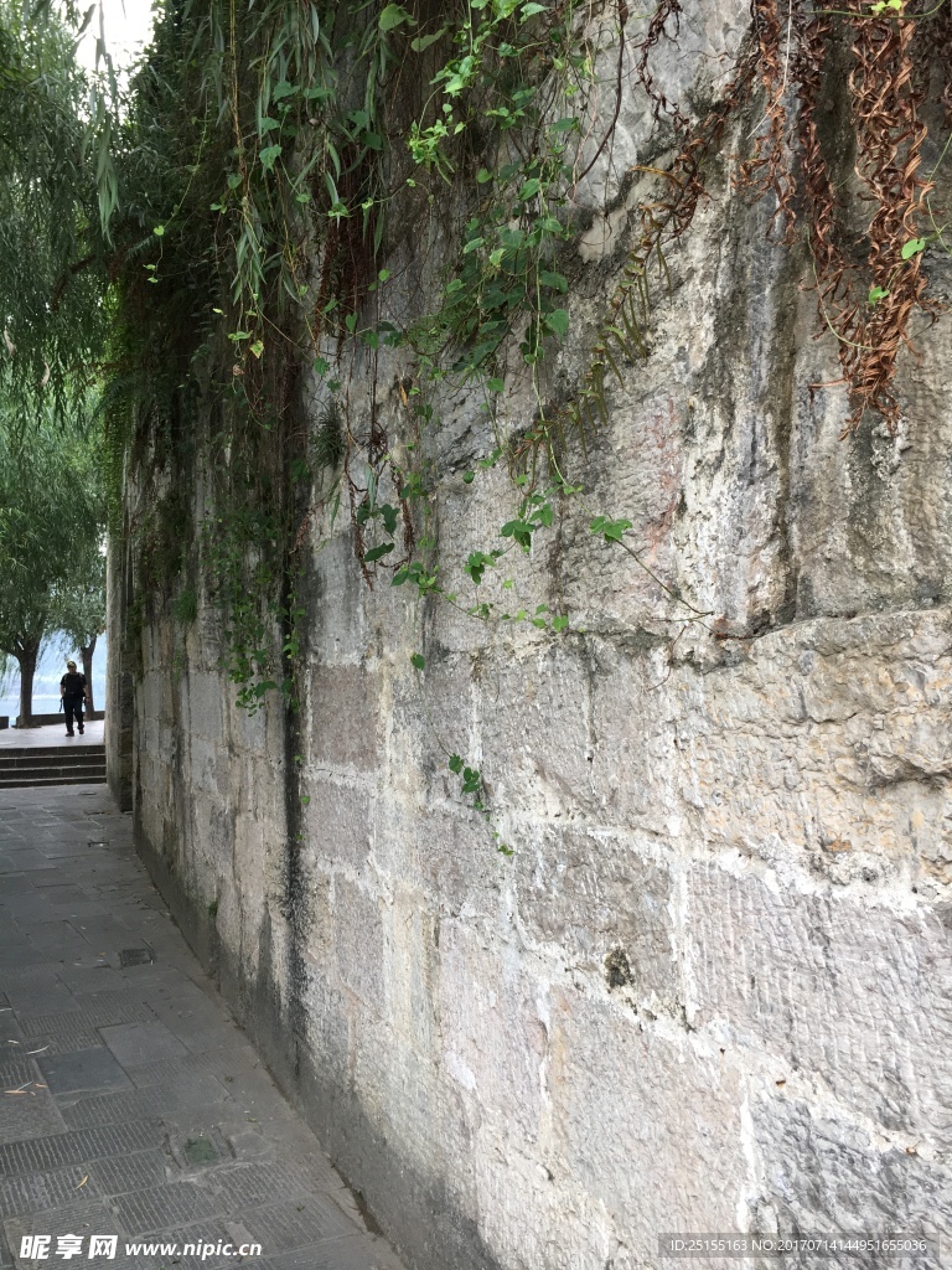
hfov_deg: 48.2
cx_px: 476
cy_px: 635
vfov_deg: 61.7
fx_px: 1063
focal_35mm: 29
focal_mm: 4.15
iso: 32
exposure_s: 1/100
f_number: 2.2
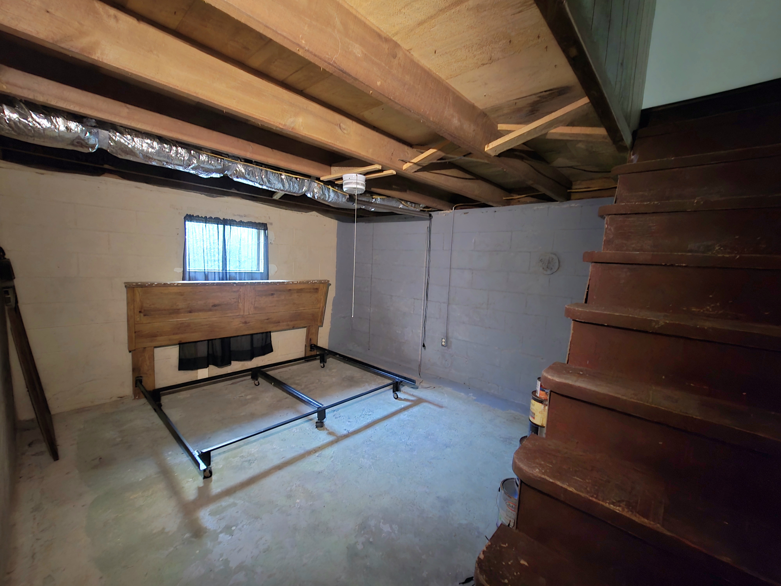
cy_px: 293
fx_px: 293
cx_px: 390
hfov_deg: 106.2
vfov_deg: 89.9
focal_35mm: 13
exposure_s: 1/4.4
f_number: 2.2
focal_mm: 2.2
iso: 1600
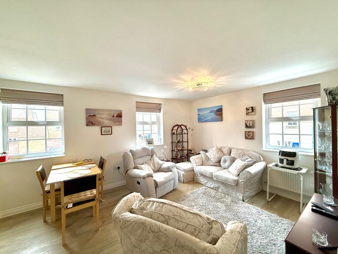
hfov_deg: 102.1
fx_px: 137
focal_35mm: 14
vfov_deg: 85.7
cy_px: 127
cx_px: 169
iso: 200
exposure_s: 1/100
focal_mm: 2.22
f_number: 2.2
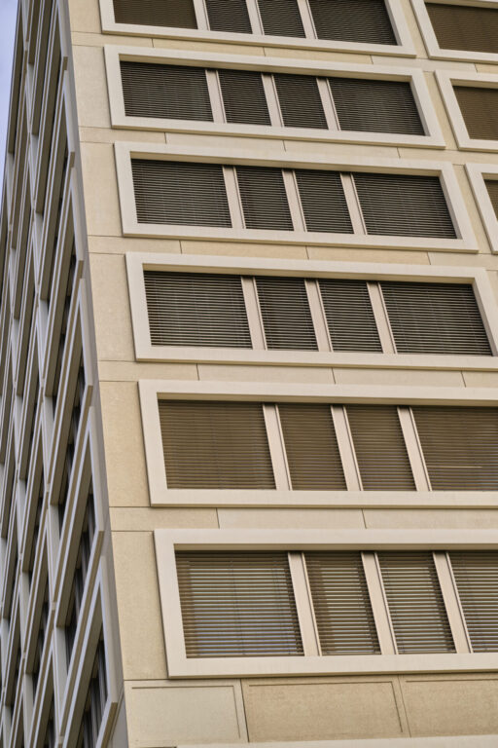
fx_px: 1452
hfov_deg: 19.5
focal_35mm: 70
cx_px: 249
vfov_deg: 28.8
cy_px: 374
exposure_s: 1/100
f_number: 16
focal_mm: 70
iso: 200
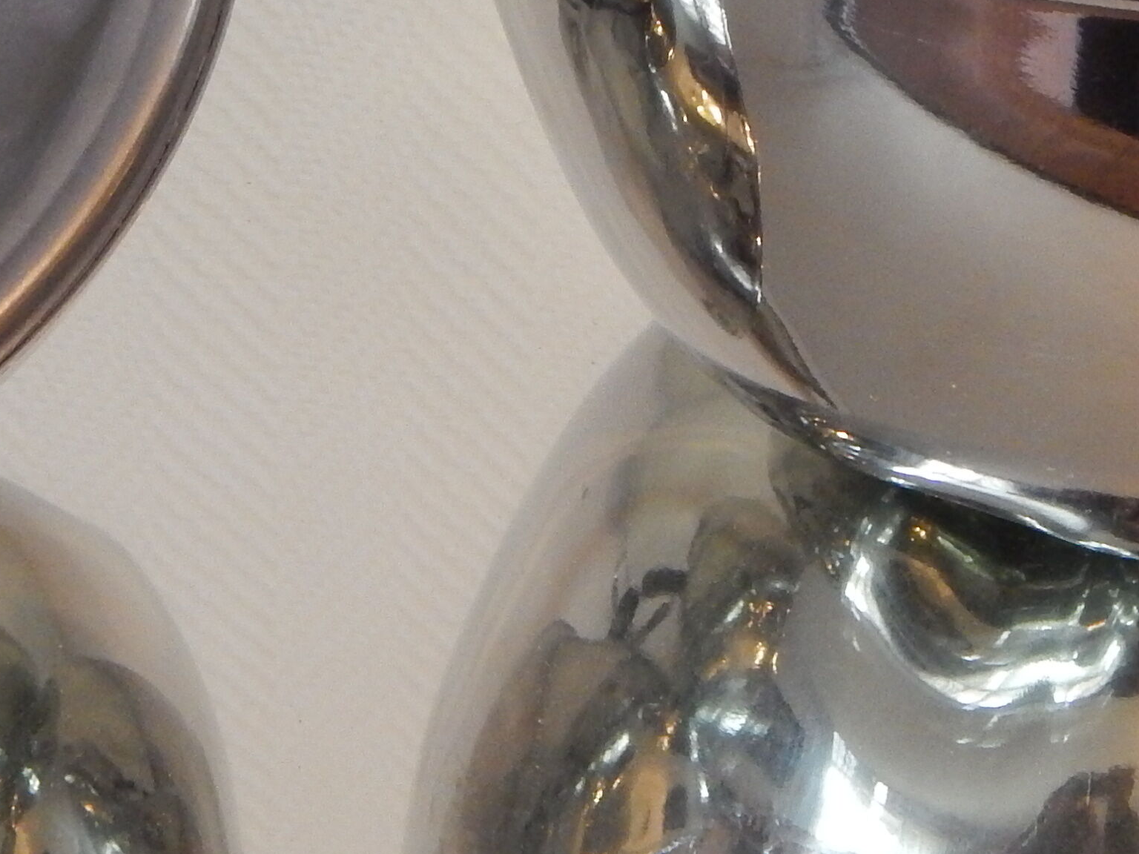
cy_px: -128
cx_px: 380
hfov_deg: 13.4
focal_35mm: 147
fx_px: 4837
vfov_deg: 10.0
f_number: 3.7
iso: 400
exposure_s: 1/13
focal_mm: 8.6
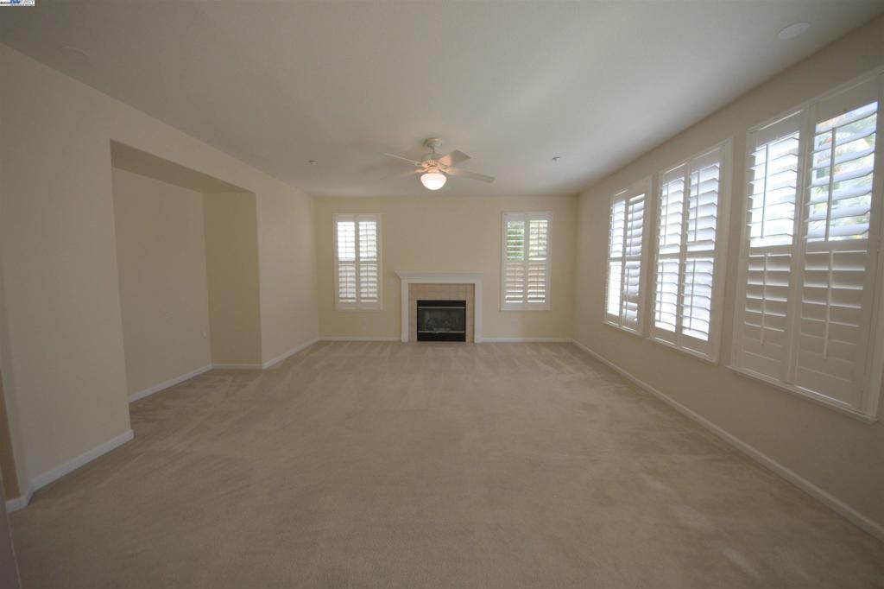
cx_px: 442
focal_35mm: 12
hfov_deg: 112.6
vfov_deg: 90.0
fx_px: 295
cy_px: 294
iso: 500
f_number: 4.5
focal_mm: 8
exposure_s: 1/250
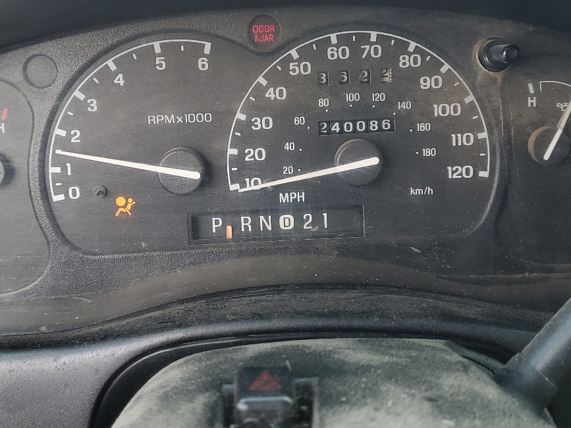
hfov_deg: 39.6
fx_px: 792
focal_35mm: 48
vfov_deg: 30.1
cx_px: 266
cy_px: 149
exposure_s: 1/141
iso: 50
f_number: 1.5
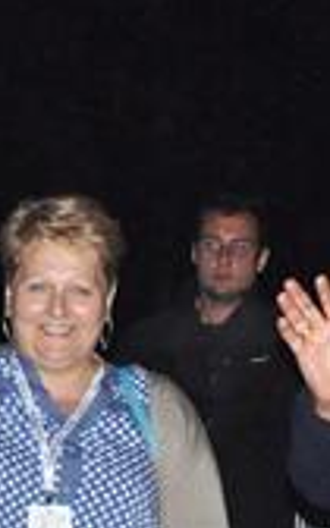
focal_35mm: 185
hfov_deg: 7.1
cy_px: 627
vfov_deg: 11.1
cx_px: 123
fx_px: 2662
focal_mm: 24
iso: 3200
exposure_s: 1/60
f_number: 5.6
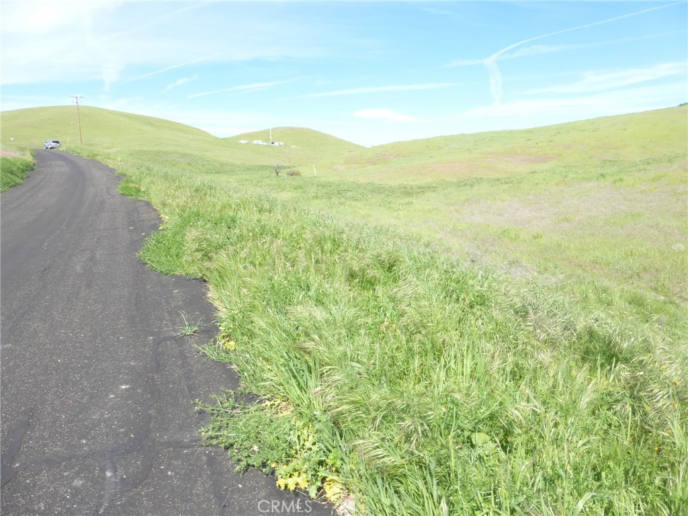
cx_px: 344
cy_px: 258
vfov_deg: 56.8
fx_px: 477
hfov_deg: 71.6
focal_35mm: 24
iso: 100
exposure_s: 1/400
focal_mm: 4.3
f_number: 4
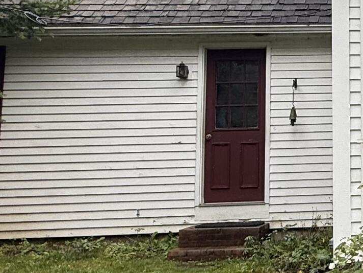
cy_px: 88
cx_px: 479
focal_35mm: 59
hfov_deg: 27.1
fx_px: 619
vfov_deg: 24.7
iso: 64
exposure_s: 1/400
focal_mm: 2.22
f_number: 2.2
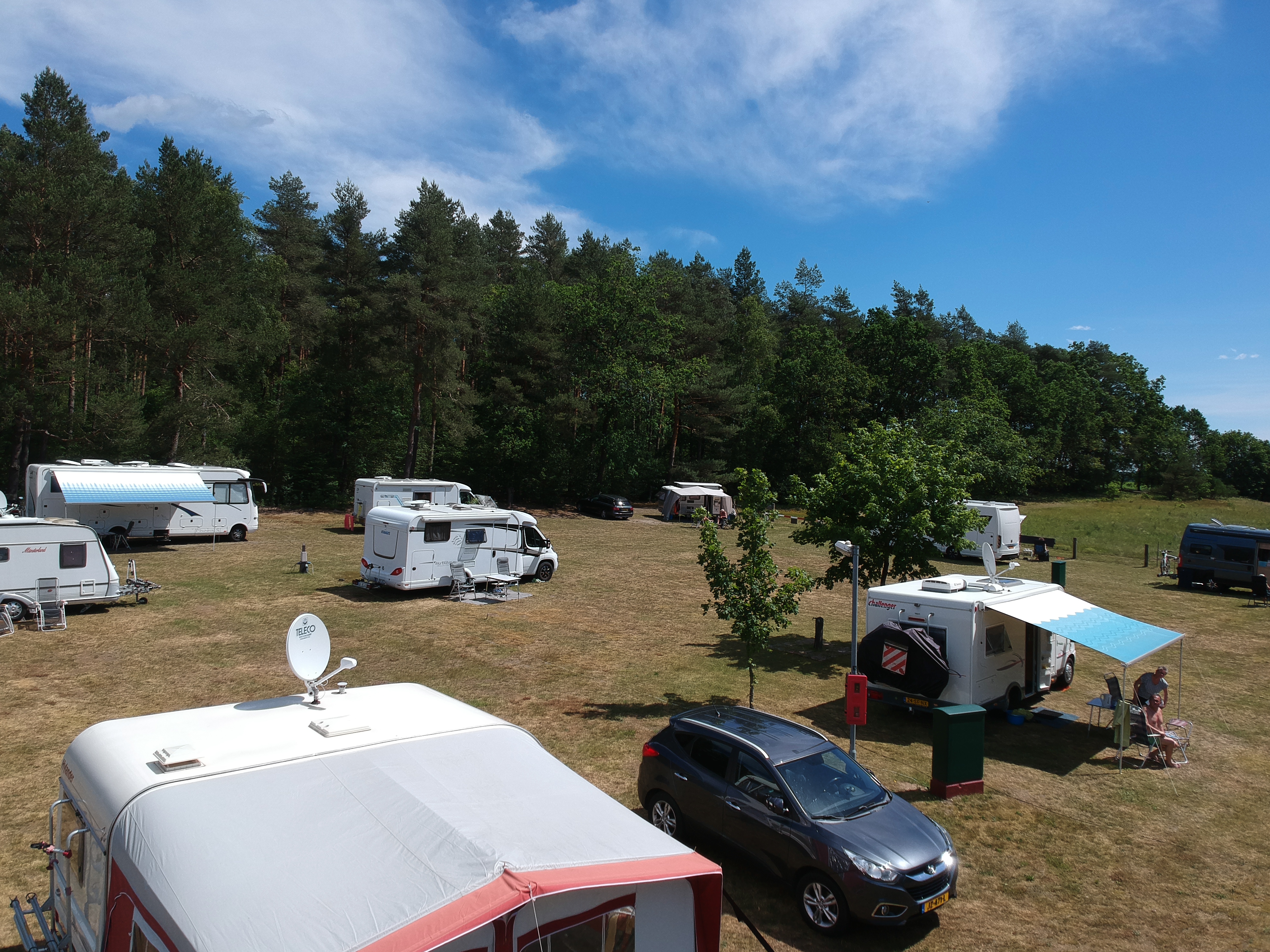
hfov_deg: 69.4
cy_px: 476
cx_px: 635
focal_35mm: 25
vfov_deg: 54.9
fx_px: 917
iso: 100
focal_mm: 4.49
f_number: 2.6
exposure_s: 1/1600
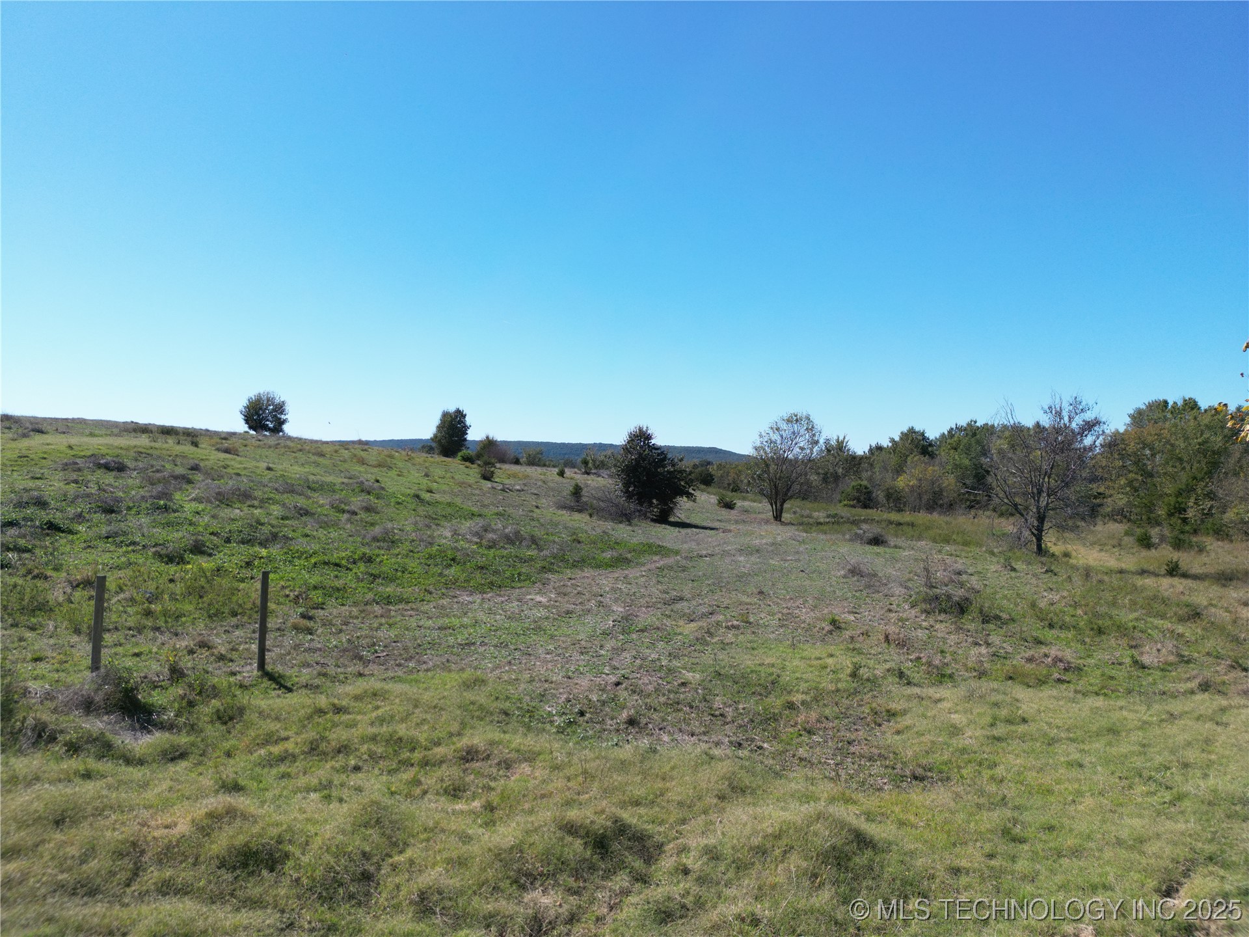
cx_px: 624
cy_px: 468
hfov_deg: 71.6
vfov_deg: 56.8
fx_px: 866
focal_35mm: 24
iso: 120
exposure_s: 1/2500
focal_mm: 6.72
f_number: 1.7
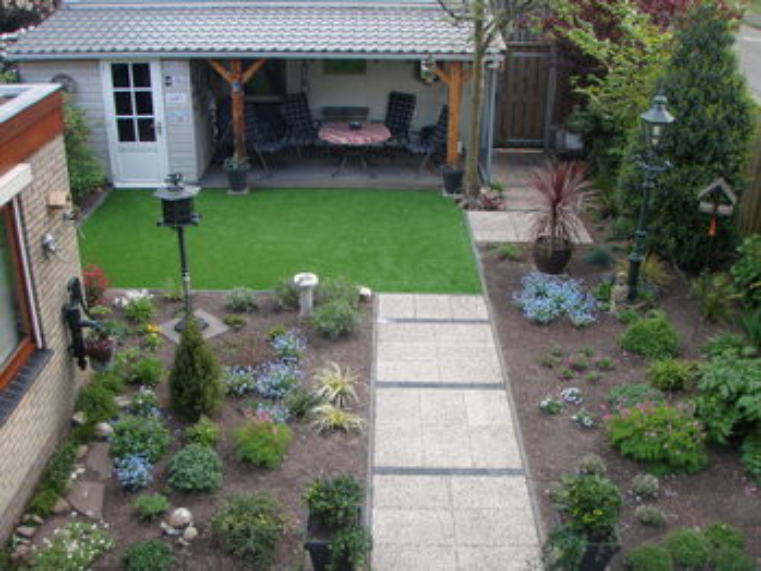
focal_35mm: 38
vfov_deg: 37.7
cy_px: 286
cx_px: 380
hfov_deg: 49.0
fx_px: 836
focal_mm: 6.7
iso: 80
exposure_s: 1/80
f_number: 3.5
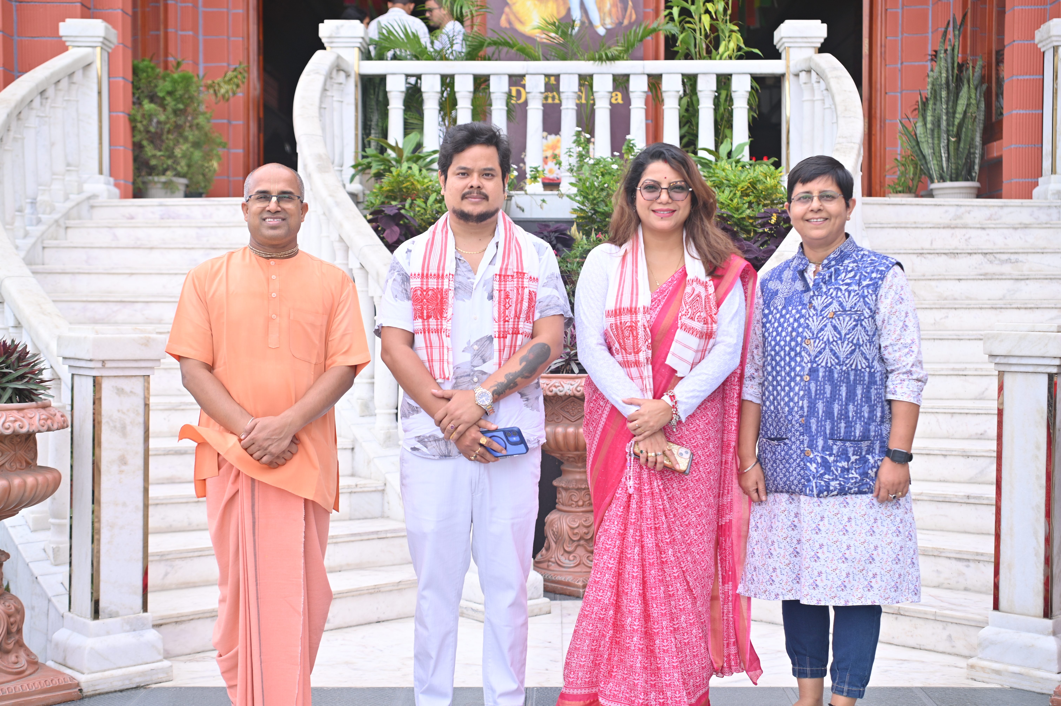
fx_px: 1473
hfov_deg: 39.6
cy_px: 353
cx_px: 530
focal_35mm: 50
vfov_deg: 27.0
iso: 100
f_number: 3.5
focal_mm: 50
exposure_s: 1/200
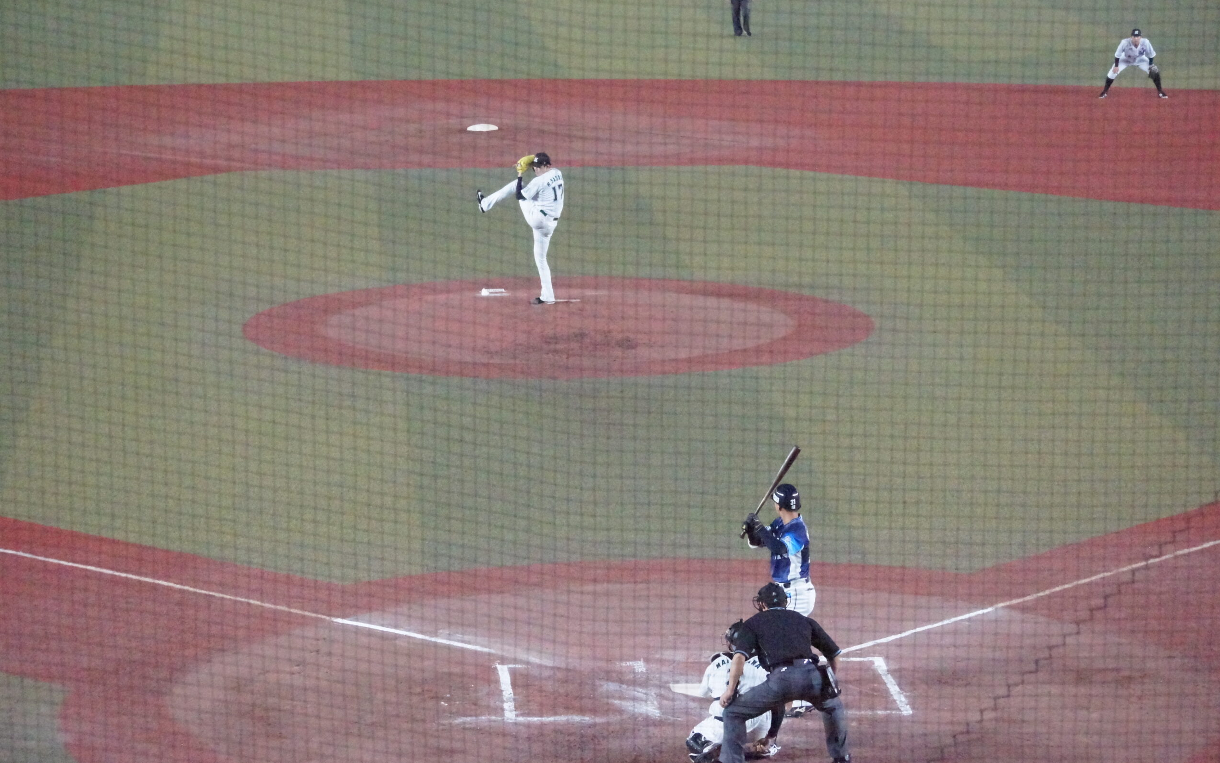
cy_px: 398
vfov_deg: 11.3
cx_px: 607
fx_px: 3841
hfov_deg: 18.0
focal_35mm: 116
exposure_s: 1/4000
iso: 12800
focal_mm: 75
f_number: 4.5
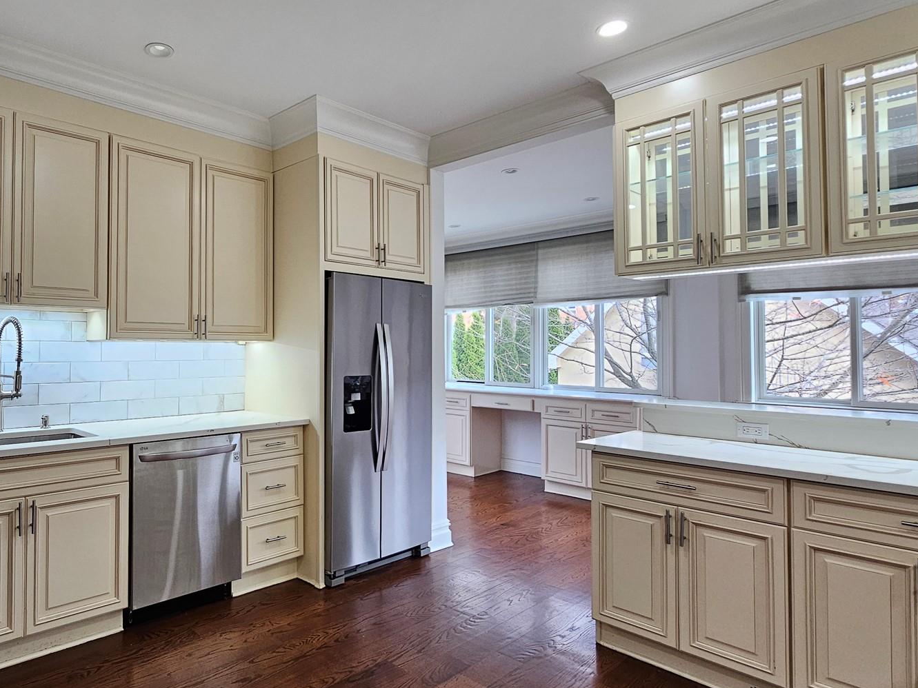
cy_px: 342
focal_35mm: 20
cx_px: 281
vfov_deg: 66.0
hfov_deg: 78.2
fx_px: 530
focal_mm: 2.2
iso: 160
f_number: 2.2
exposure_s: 1/60
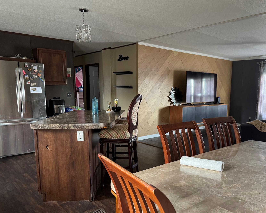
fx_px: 228
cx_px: 156
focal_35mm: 29
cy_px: 120
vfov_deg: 49.8
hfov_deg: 60.1
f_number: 1.78
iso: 320
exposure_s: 1/60
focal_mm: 6.76
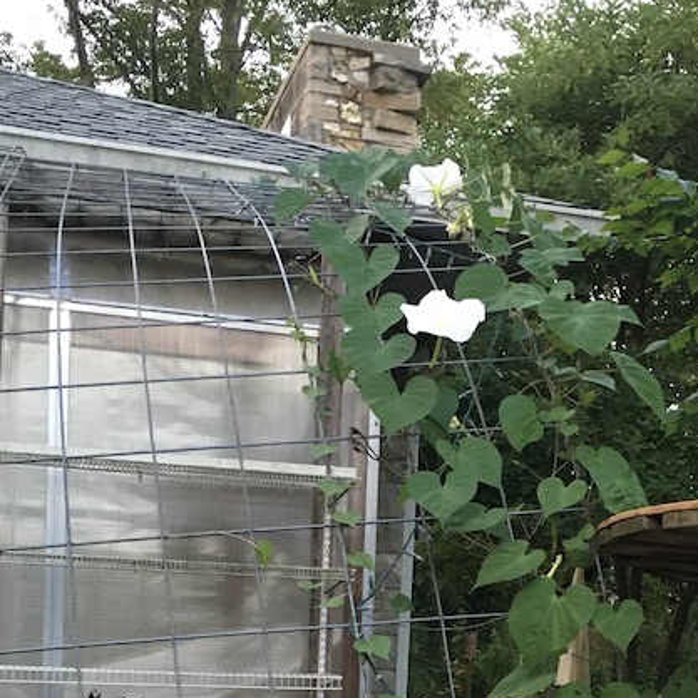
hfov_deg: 27.0
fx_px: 1437
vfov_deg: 25.8
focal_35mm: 63
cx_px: 509
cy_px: 716
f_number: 2.2
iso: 160
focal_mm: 4.15
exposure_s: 1/30
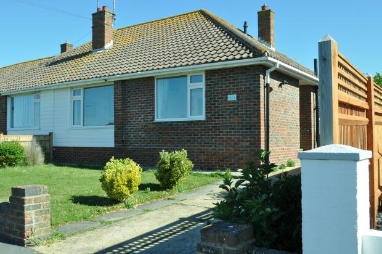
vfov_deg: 36.8
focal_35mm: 36
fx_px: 382
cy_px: 127
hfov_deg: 53.2
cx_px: 191
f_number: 11
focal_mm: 24
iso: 200
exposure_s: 1/125
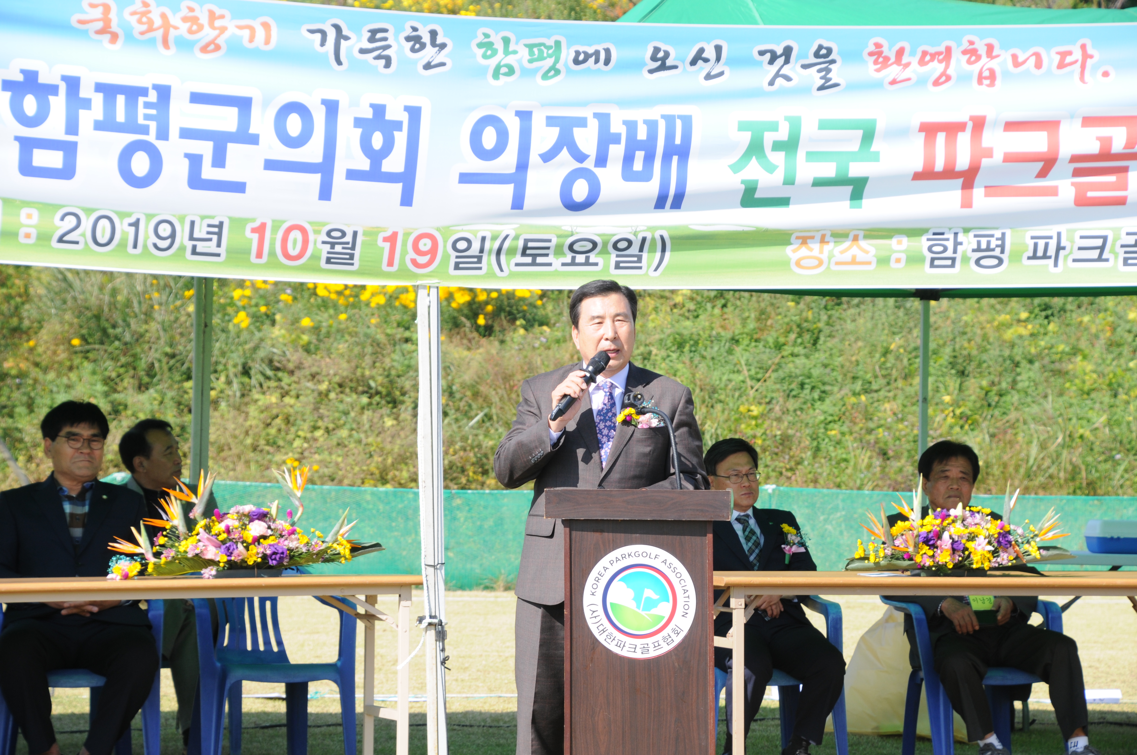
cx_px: 568
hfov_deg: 13.7
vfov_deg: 9.1
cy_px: 378
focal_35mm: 150
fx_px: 4732
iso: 200
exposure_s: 1/250
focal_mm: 100
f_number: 8
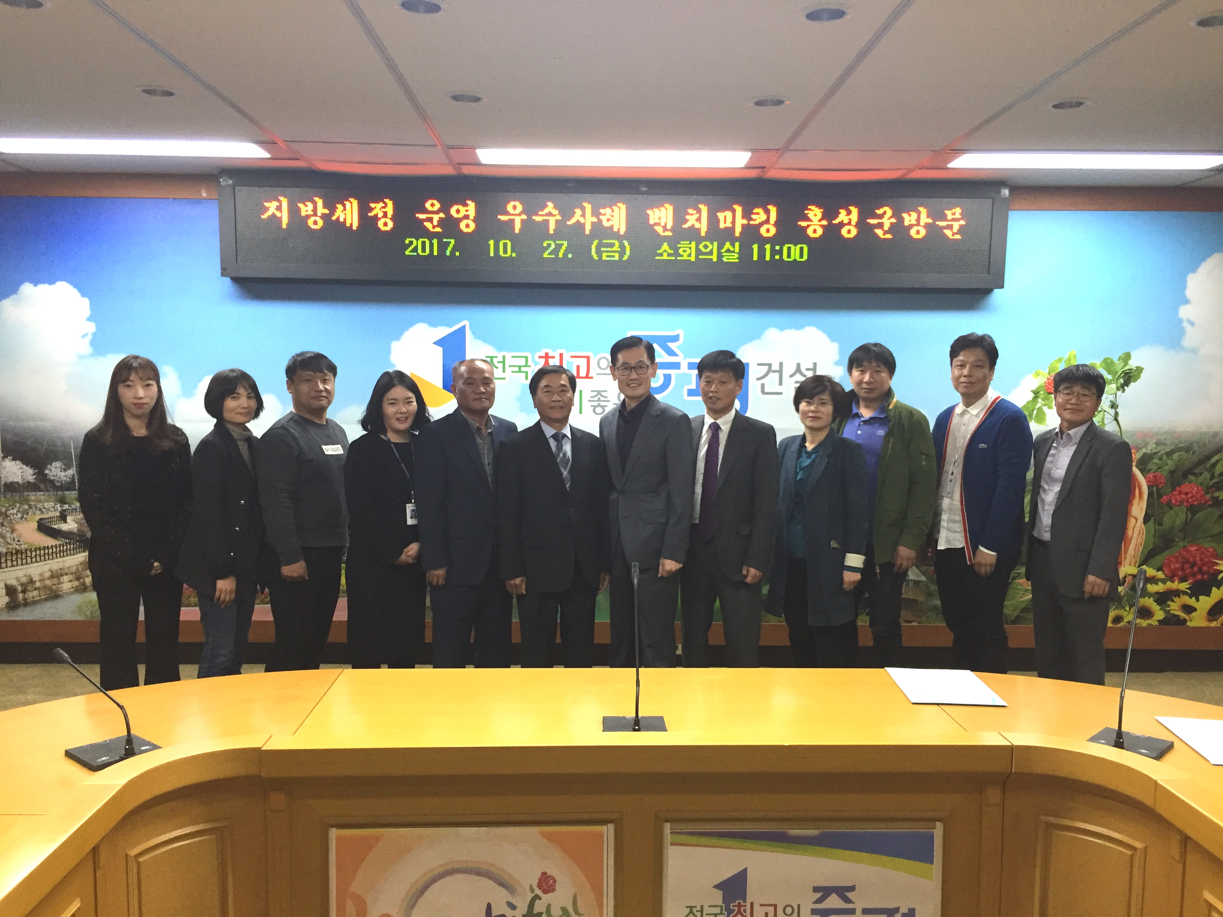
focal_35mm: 29
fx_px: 1025
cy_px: 458
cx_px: 612
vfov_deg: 48.2
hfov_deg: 61.7
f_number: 2.2
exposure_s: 1/30
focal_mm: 4.15
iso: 50
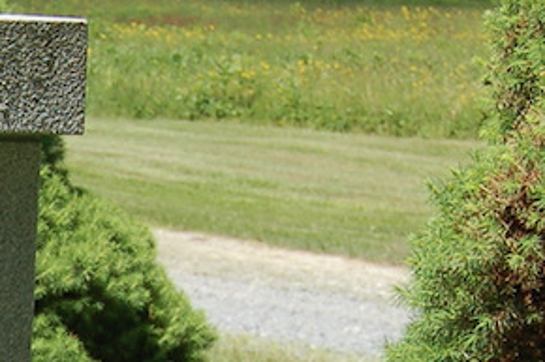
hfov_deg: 7.9
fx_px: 3813
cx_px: -507
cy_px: 696
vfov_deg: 5.3
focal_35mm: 252
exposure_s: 1/250
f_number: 10
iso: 360
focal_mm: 38
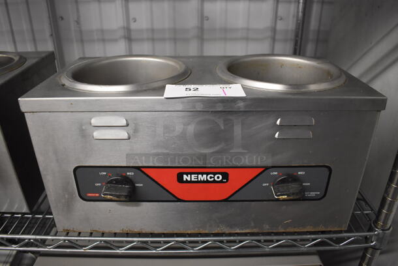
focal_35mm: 27
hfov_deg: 67.3
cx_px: 199
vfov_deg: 48.0
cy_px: 133
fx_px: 299
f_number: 3.5
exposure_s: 1/125
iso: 2200
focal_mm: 18
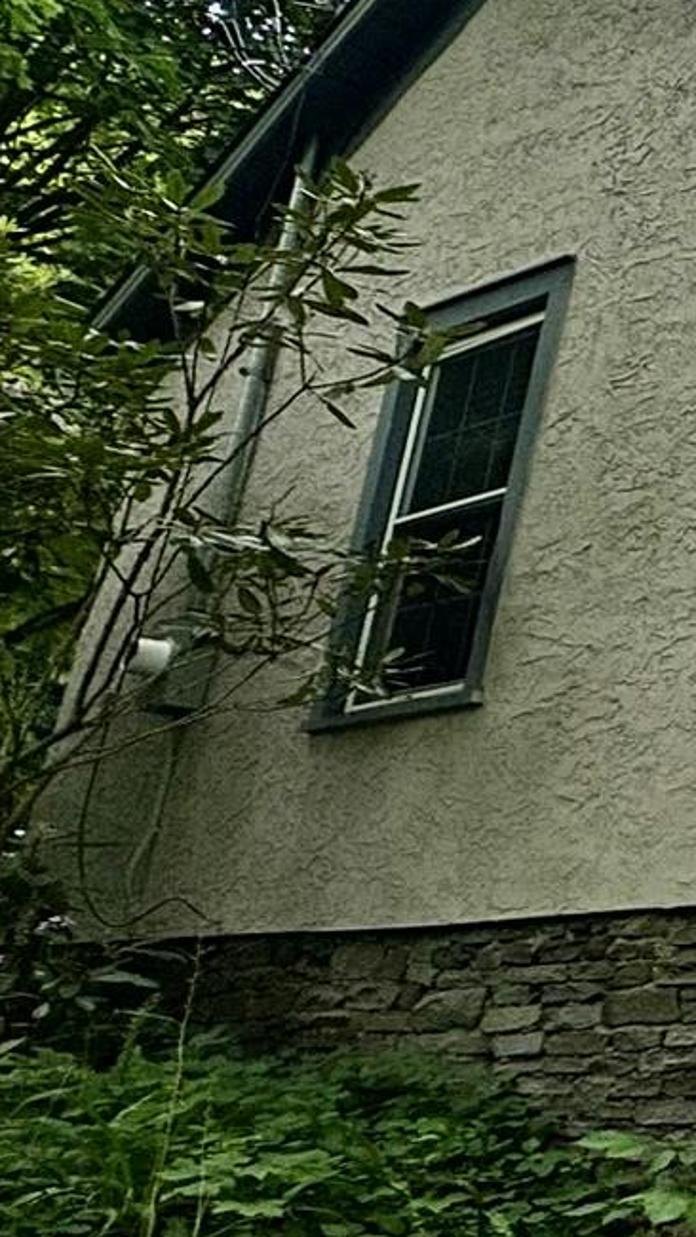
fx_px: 1575
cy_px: 701
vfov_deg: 42.8
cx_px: 1654
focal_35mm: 48
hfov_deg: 15.1
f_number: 2.2
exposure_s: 1/1178
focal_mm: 2.22
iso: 64
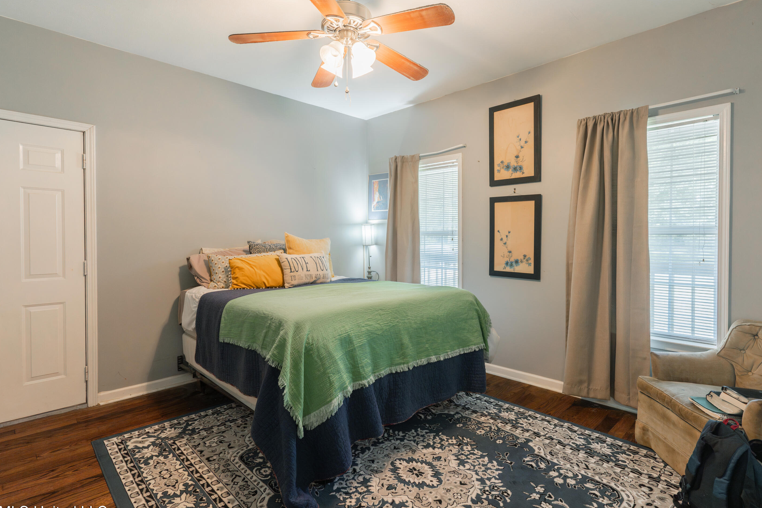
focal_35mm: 18
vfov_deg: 67.3
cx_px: 400
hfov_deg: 89.9
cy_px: 268
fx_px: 381
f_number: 5.6
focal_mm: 17
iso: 640
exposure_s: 1/15
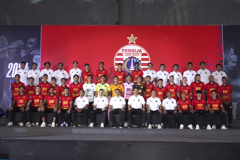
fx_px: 280
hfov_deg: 46.4
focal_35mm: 42
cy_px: 80
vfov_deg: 31.9
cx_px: 120
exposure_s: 1/125
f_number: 5.6
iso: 3200
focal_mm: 42
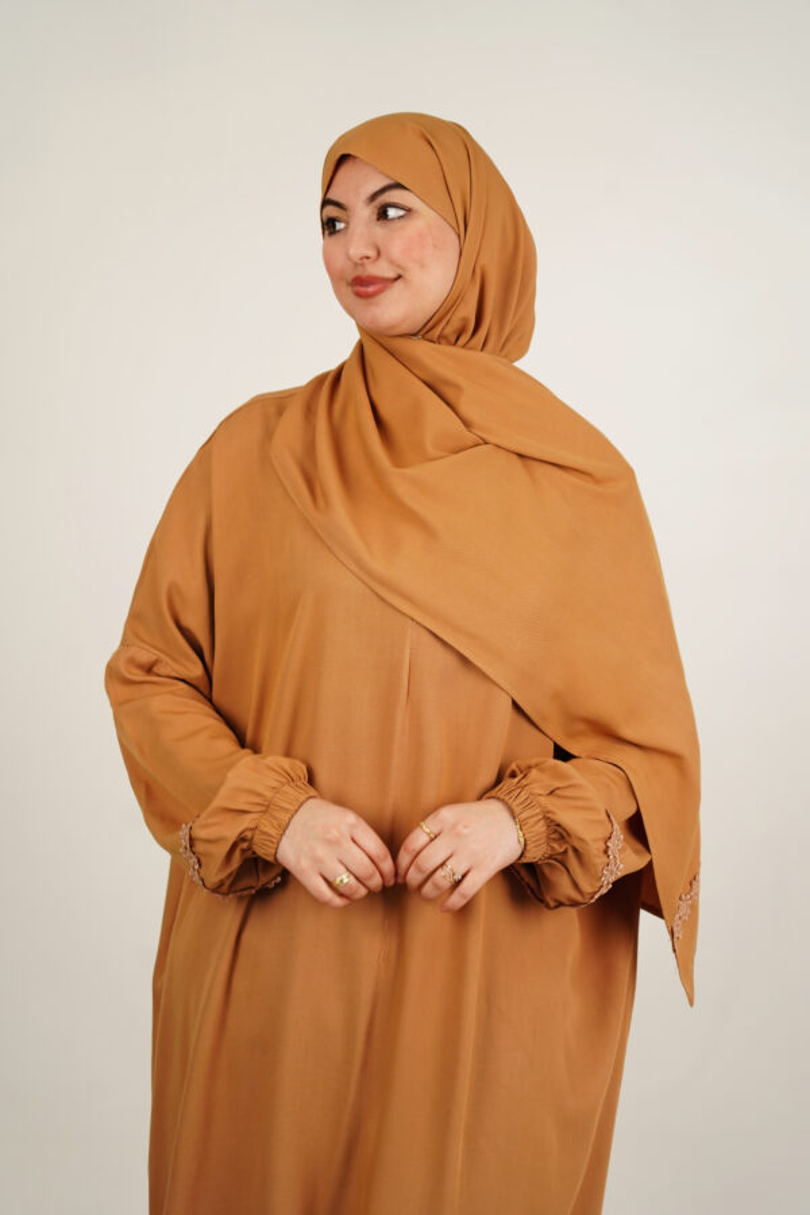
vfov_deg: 19.5
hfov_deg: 13.0
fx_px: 3543
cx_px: 405
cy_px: 608
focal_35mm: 105
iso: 250
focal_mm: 105
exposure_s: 1/125
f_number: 4
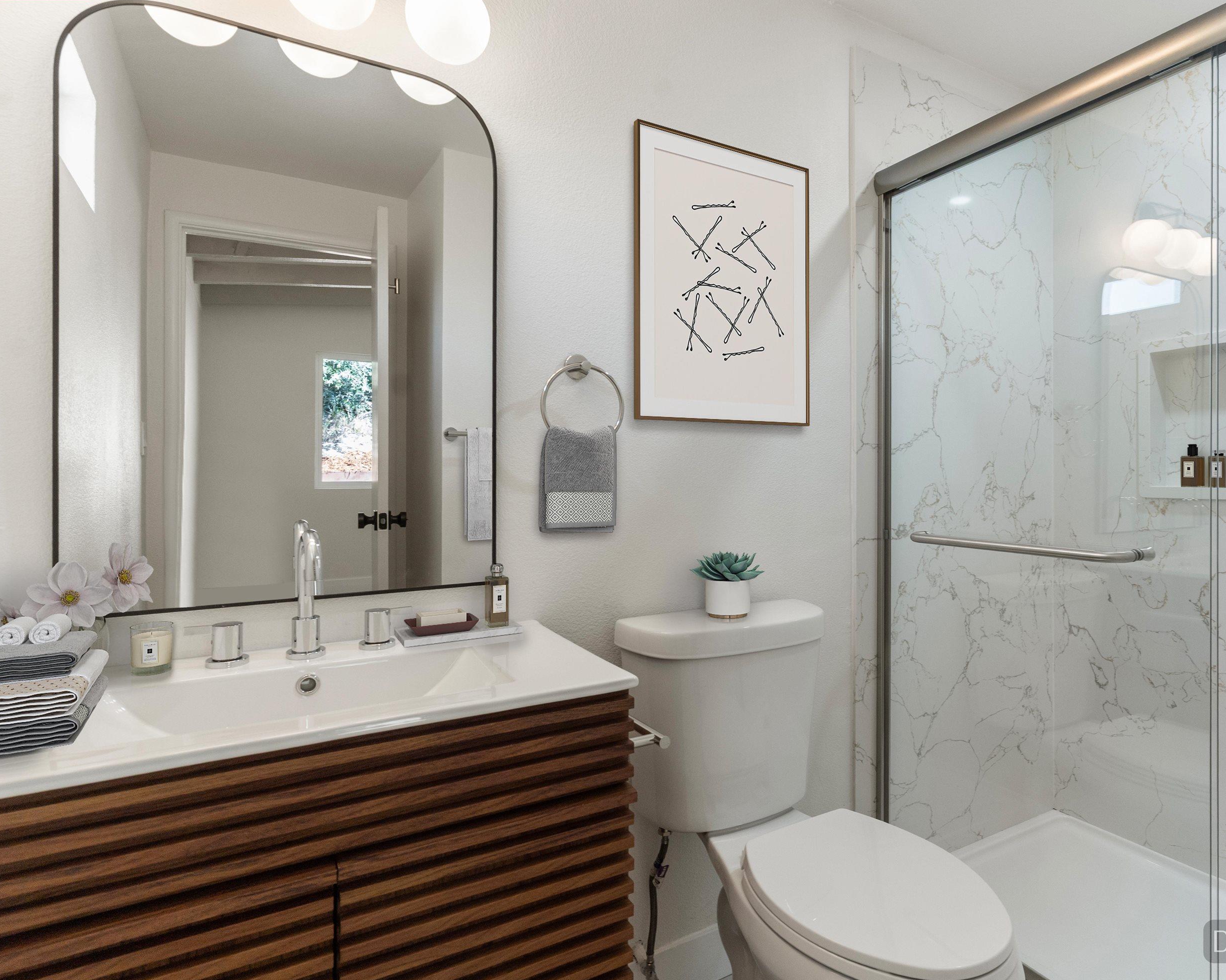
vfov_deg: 68.1
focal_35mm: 20
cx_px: 758
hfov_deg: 79.1
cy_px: 486
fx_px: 726
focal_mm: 17
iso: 400
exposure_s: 1/30
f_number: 6.3
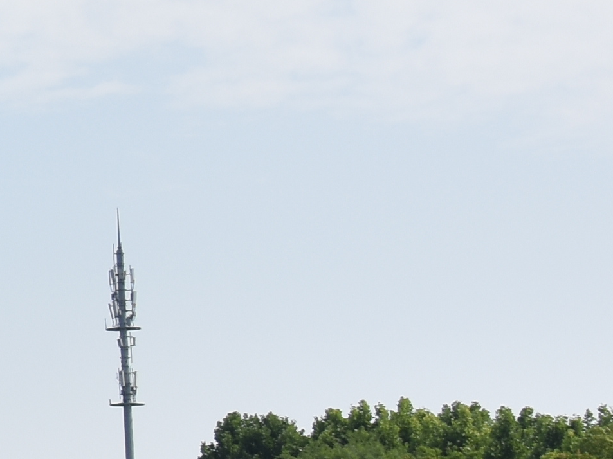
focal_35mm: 218
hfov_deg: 7.8
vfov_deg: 6.8
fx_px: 3859
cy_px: 120
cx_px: -1247
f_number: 8
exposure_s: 1/250
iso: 100
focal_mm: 24
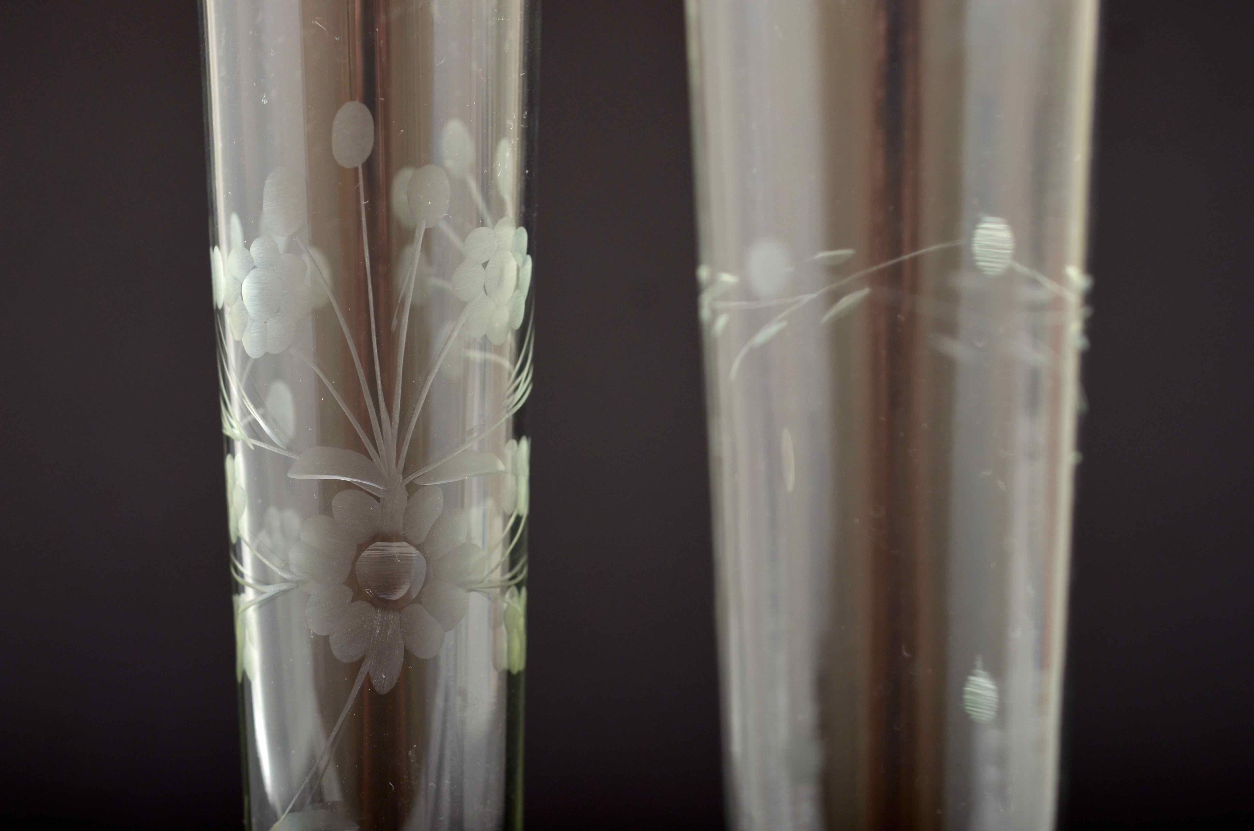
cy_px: 416
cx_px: 627
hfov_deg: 24.7
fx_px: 2868
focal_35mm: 82
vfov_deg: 16.5
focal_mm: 55
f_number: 4
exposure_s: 1/320
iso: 100
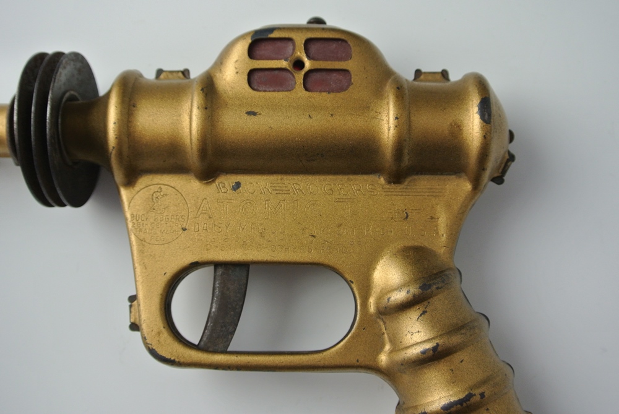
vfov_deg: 32.0
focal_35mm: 42
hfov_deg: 46.4
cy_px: 207
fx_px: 723
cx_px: 310
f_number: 4.2
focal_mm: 15.7
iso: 400
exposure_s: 1/100
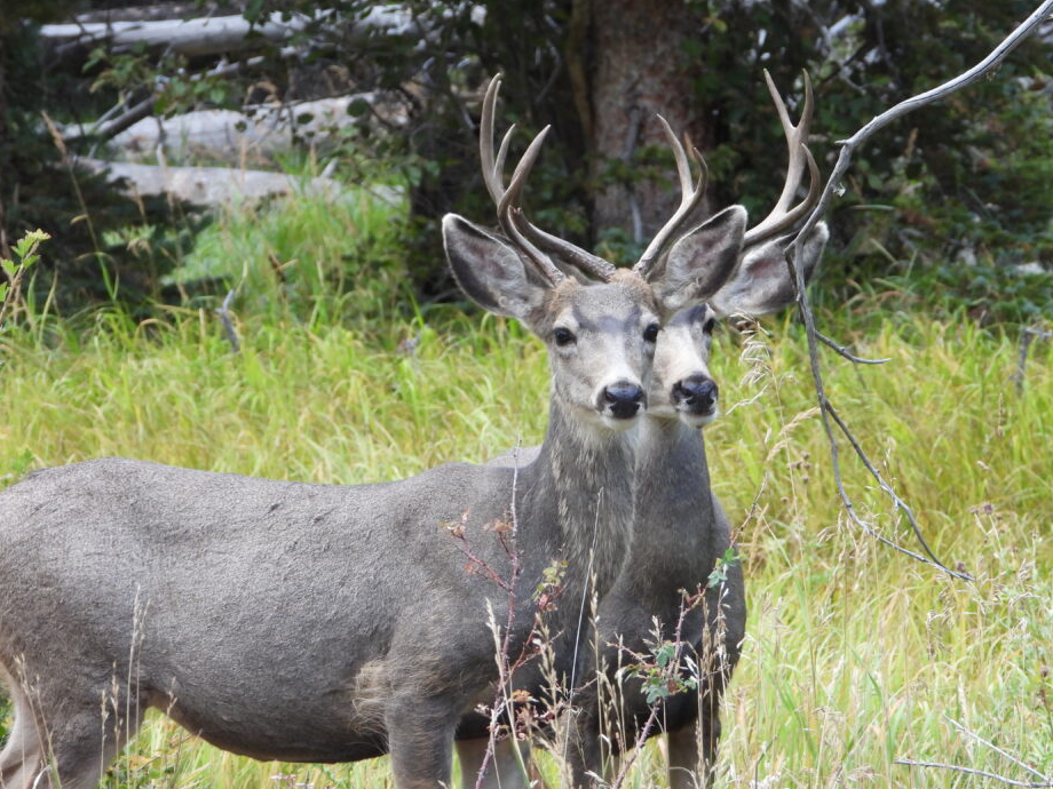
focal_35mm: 306
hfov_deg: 6.5
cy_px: 367
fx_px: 9308
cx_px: 579
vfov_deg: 4.9
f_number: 4.5
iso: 400
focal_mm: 49.5
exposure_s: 1/160
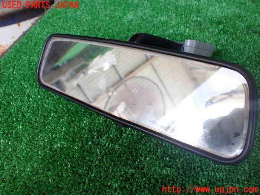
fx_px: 225
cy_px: 98
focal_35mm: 30
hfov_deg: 60.0
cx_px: 130
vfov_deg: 46.8
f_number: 2.3
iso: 160
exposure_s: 1/125
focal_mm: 5.4
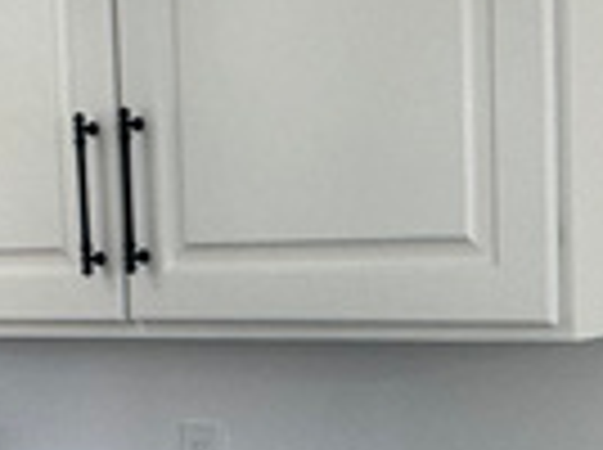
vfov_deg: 13.7
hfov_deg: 18.1
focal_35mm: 107
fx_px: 1861
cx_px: 54
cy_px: 405
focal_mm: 2.22
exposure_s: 1/120
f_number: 2.2
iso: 125
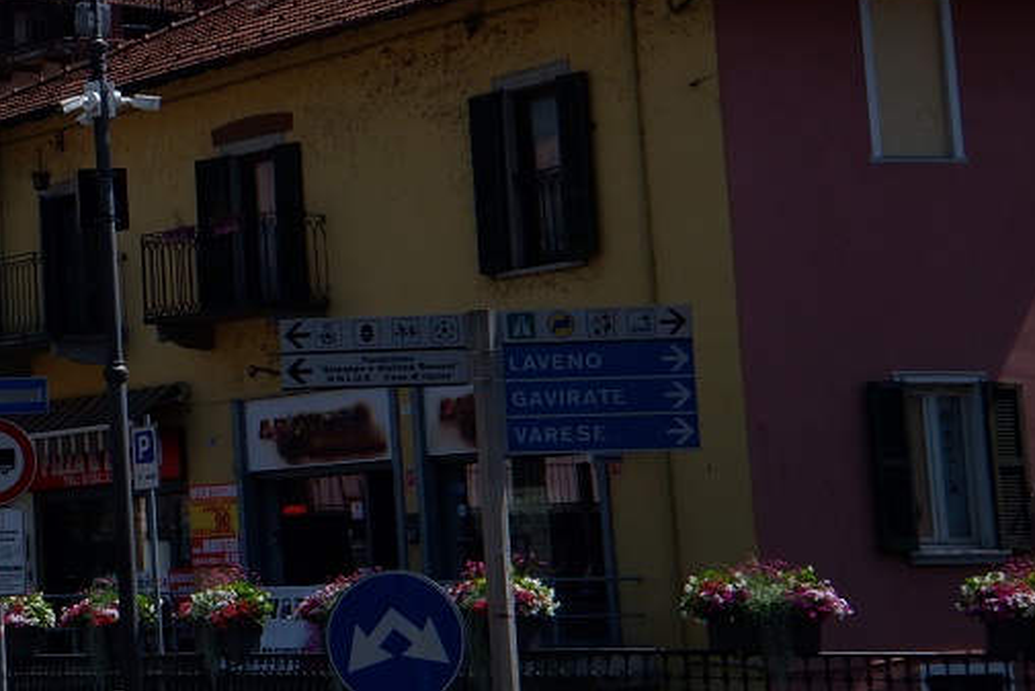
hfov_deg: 16.3
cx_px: -560
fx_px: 3278
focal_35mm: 114
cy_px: 180
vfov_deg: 12.0
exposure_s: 1/450
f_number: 11
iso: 200
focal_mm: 24
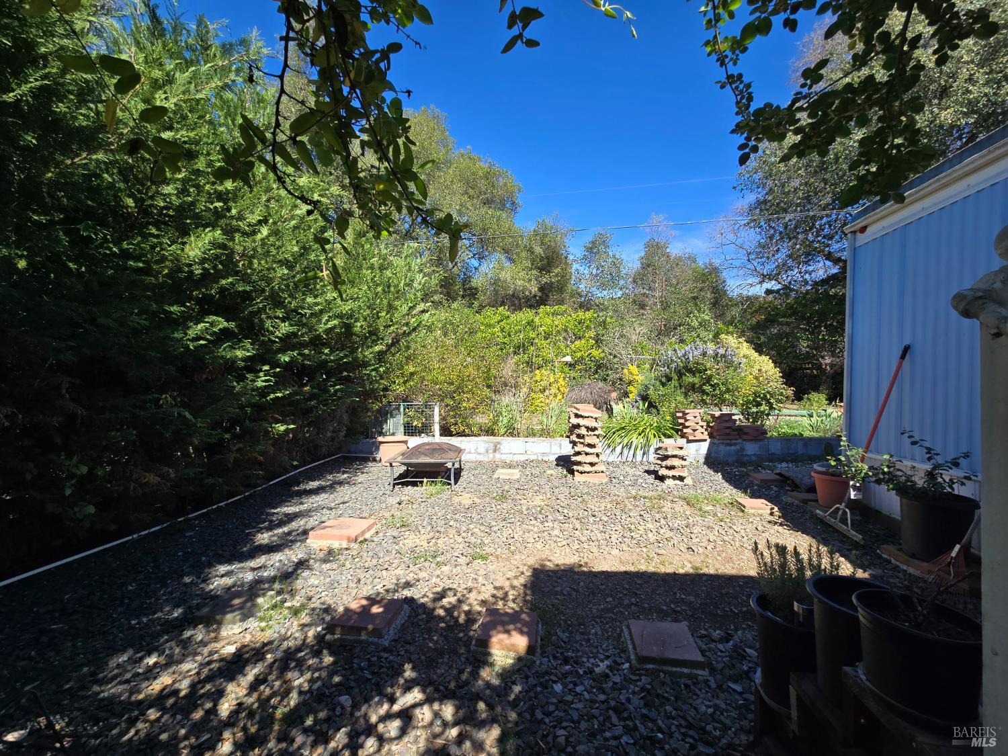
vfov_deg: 89.9
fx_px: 379
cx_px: 504
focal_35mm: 13
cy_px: 378
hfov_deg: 106.2
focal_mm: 2.2
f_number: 2.2
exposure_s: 1/832
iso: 50
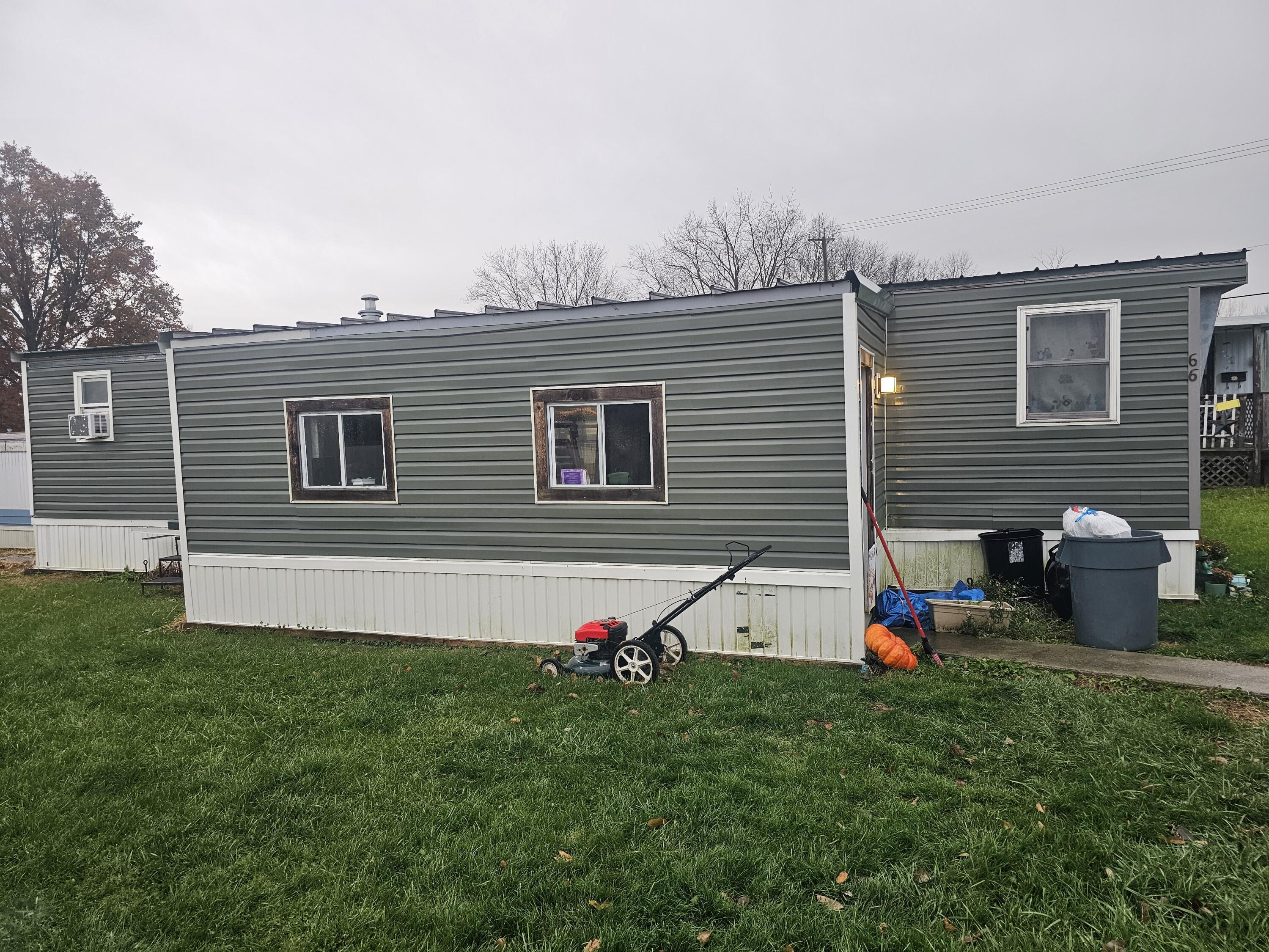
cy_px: 476
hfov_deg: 73.9
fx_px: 843
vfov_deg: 58.9
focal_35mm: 23
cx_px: 634
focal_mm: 6.3
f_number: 1.7
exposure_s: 1/120
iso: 100
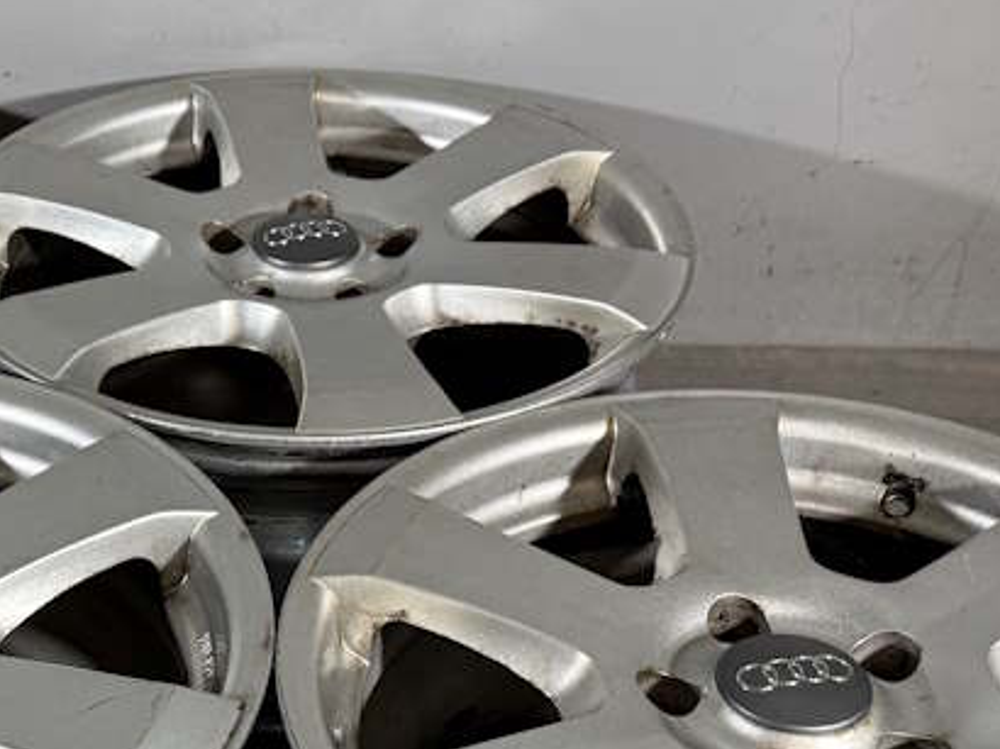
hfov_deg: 31.7
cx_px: 268
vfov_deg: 23.5
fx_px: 1732
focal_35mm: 60
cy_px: 729
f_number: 1.78
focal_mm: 6.76
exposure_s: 1/50
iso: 160
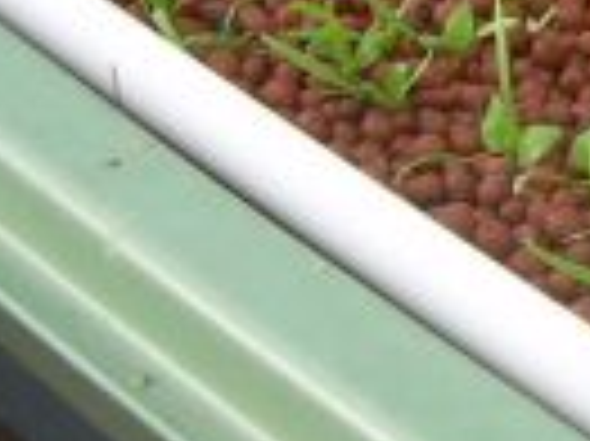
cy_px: -4
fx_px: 3167
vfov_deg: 7.9
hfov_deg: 9.8
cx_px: 1225
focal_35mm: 186
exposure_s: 1/92.5
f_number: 2.8
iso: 50
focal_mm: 6.3
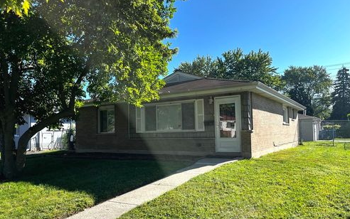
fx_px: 267
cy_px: 119
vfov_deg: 44.5
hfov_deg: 66.4
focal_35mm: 28
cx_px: 177
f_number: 1.6
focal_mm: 5.1
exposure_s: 1/1695
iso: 50
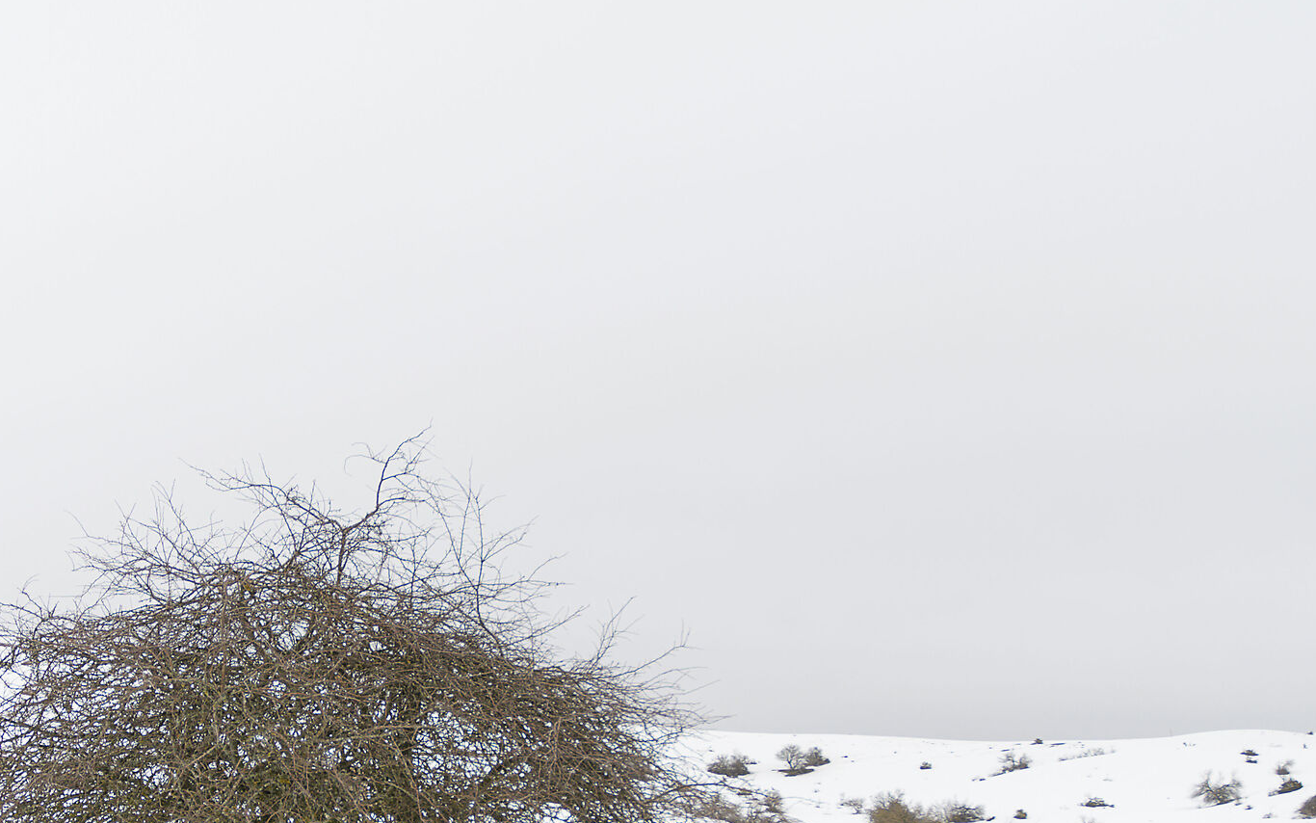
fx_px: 2794
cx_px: 365
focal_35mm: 78
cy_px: 728
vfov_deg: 16.5
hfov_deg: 26.2
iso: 100
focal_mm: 29
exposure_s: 1/640
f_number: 4
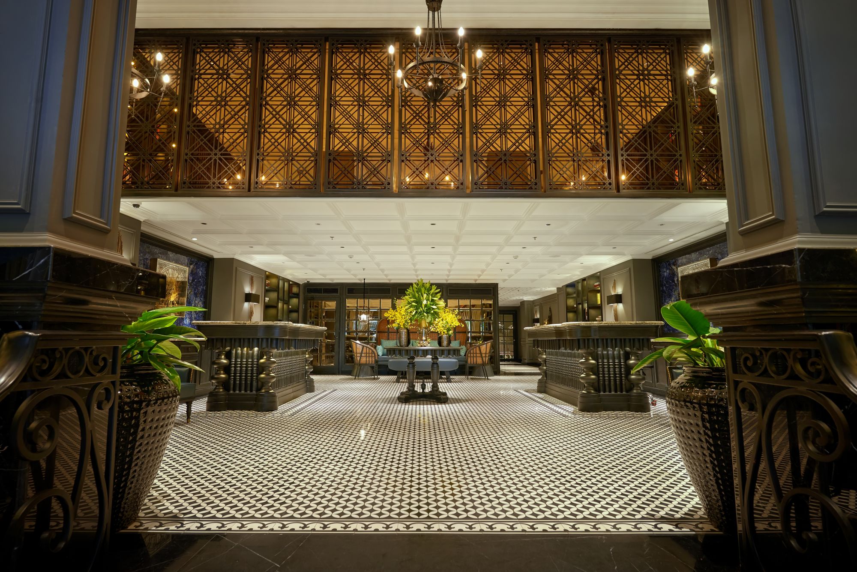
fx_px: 500
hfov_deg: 81.2
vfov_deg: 59.5
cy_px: 286
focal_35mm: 21
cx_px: 428
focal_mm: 21
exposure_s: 1/2
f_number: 6.3
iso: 640
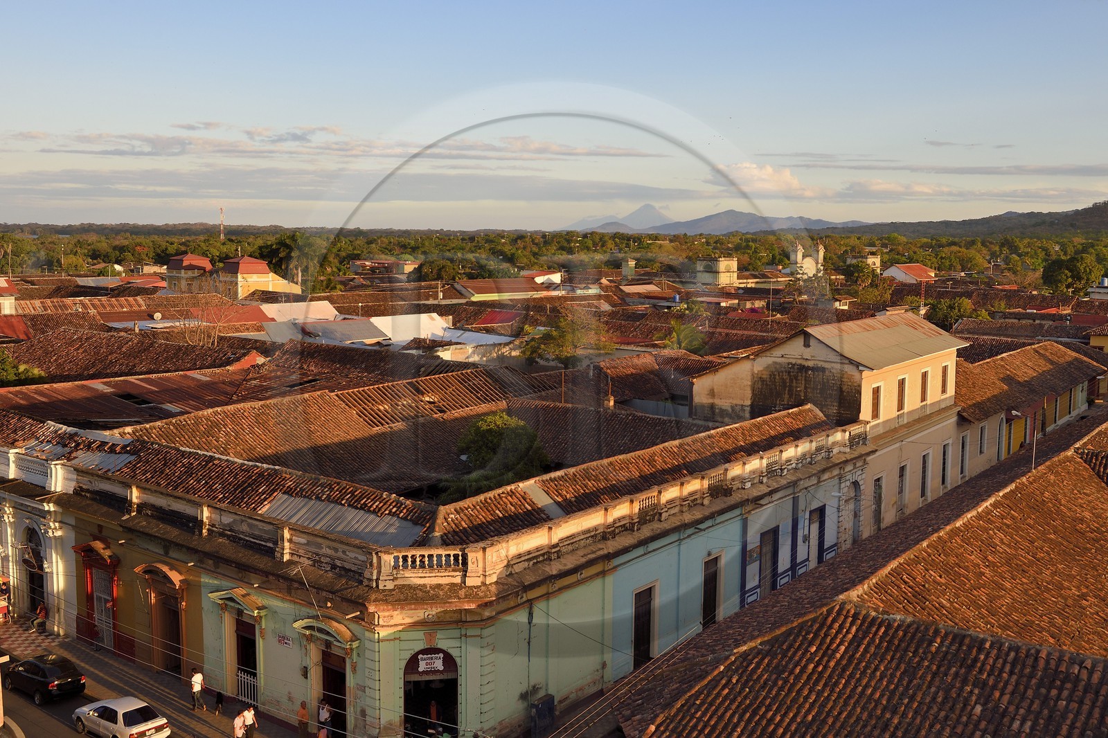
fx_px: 954
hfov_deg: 60.3
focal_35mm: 31
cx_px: 554
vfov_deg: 42.3
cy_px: 369
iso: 400
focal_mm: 31
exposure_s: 1/250
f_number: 9
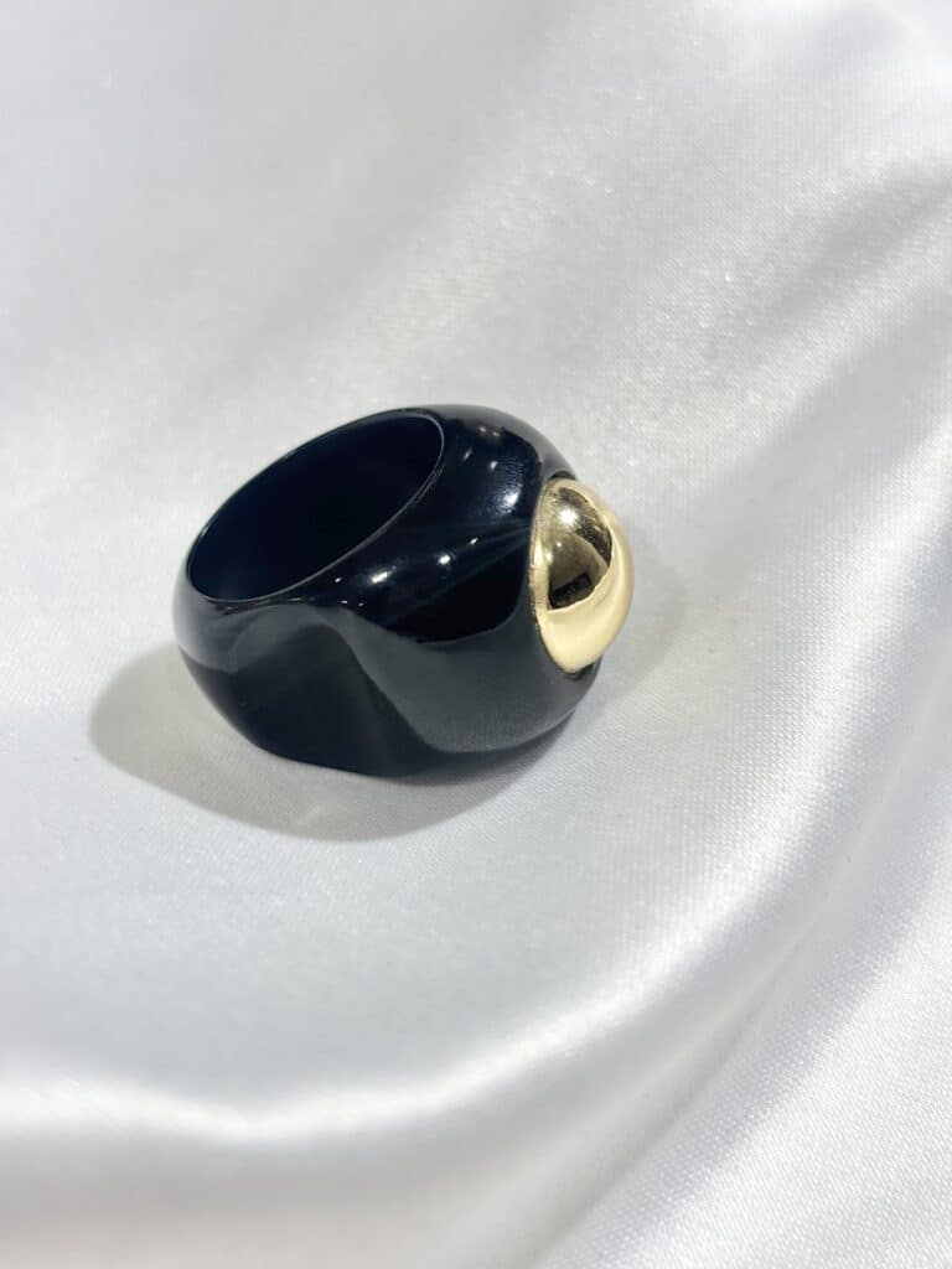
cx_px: 476
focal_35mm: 52
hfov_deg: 28.0
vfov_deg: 36.8
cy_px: 634
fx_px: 1907
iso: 25
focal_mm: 5.96
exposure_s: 1/150
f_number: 1.6
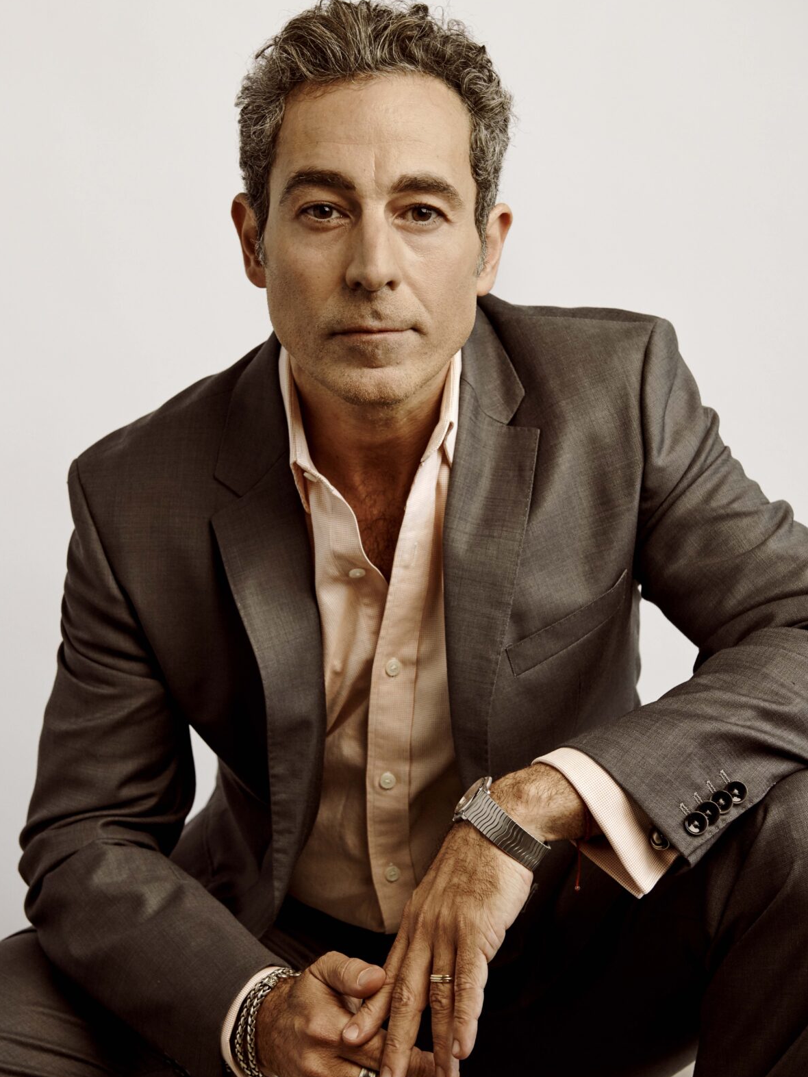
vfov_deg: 29.4
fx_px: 2054
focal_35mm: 66
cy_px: 553
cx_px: 398
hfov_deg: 22.3
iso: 1000
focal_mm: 60
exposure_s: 1/200
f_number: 8
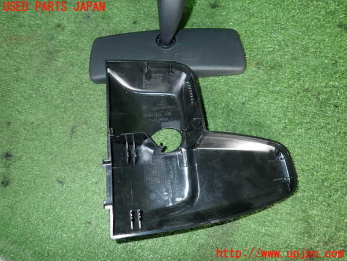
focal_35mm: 25
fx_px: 251
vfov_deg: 54.9
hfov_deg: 69.4
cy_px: 130
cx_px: 174
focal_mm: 4.5
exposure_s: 1/30
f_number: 5.6
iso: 200
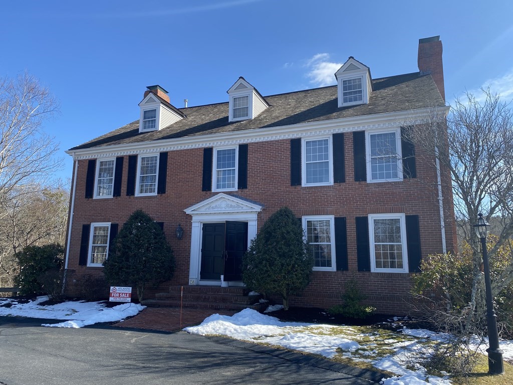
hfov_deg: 67.3
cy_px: 192
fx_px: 385
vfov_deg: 53.1
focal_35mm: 26
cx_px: 256
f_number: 1.8
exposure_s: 1/1522
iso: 32
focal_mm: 4.25
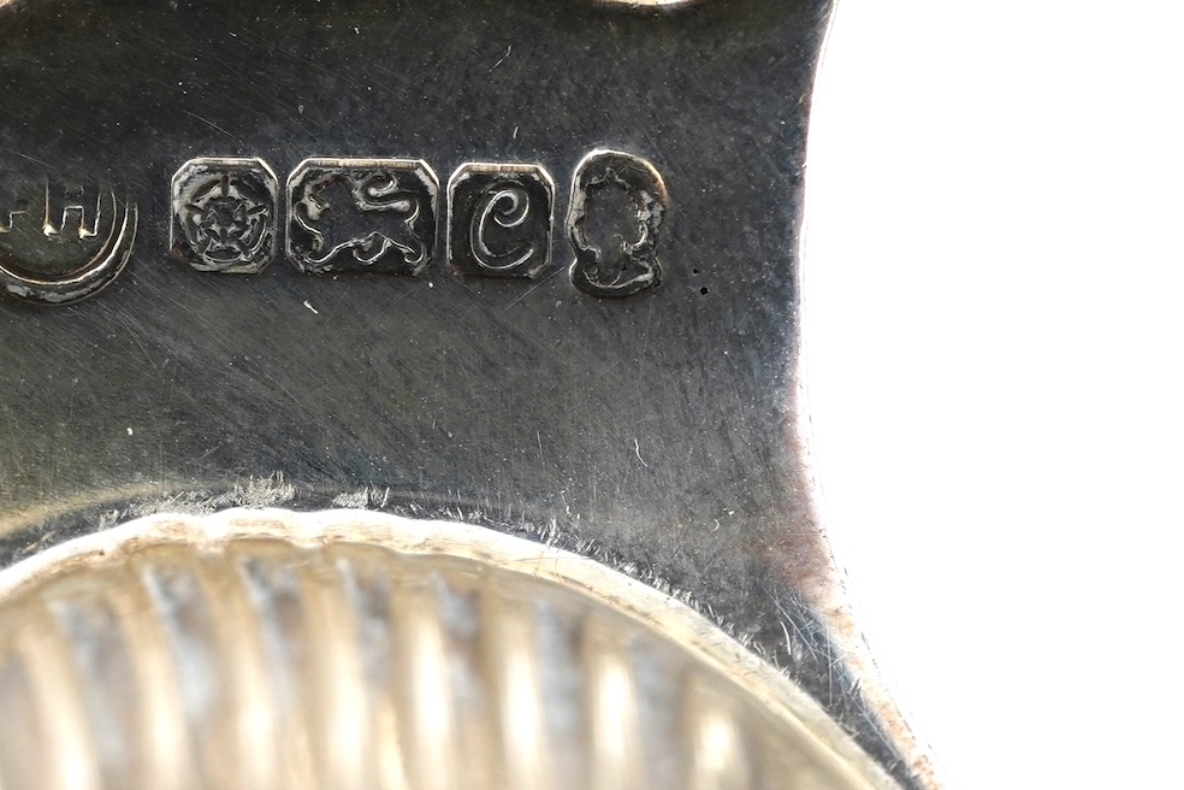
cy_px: 153
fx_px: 2960
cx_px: 264
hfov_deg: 22.4
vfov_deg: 15.1
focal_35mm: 90
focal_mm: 30
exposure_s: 1/50
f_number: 13
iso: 500
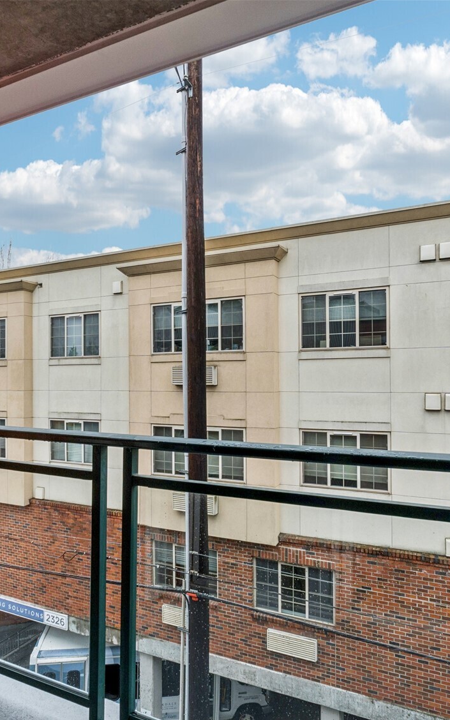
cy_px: 360
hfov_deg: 53.0
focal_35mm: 23
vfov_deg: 77.2
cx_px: 235
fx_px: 451
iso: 250
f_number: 9
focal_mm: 10
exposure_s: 1/125
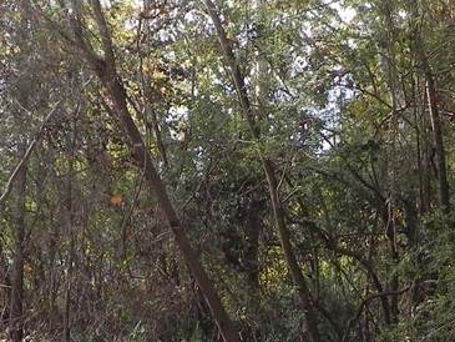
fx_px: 960
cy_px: 261
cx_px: 180
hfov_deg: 26.6
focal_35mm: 73
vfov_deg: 20.0
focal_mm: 4.6
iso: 160
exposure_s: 1/433
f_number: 2.8
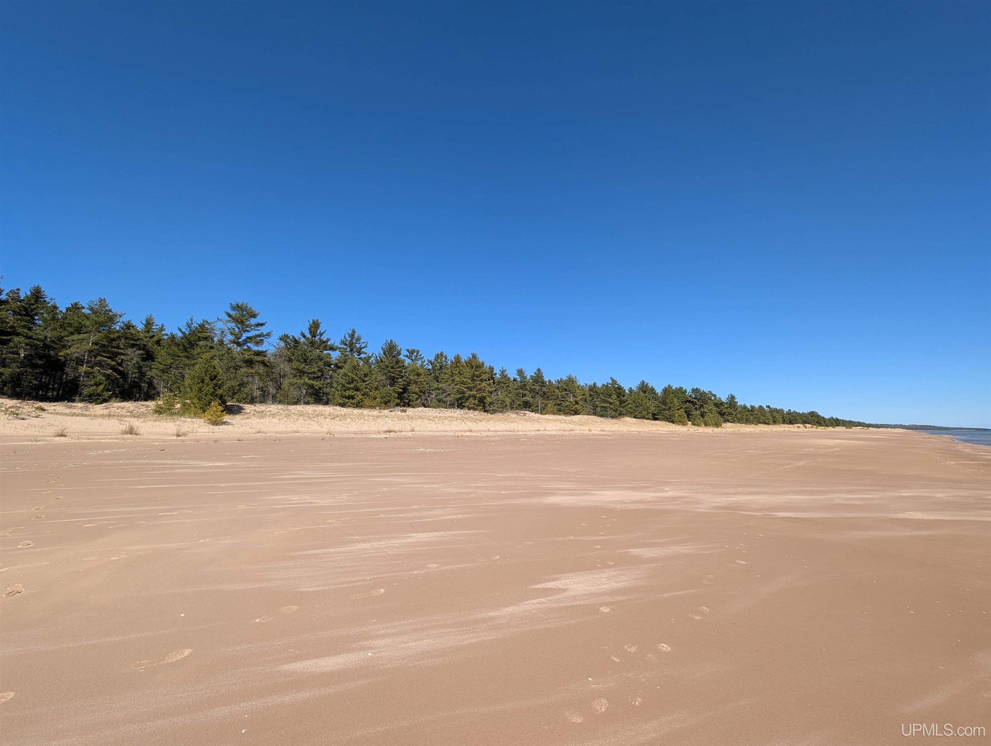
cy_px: 373
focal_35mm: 12
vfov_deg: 94.6
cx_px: 496
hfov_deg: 110.5
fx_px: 344
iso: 41
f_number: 1.95
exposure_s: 1/1815
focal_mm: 2.23
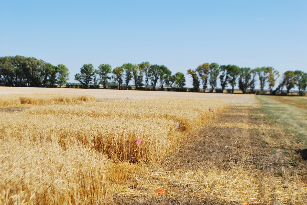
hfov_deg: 37.8
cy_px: 102
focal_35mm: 52
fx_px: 448
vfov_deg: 25.8
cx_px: 154
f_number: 8
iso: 100
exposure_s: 1/250
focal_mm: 35
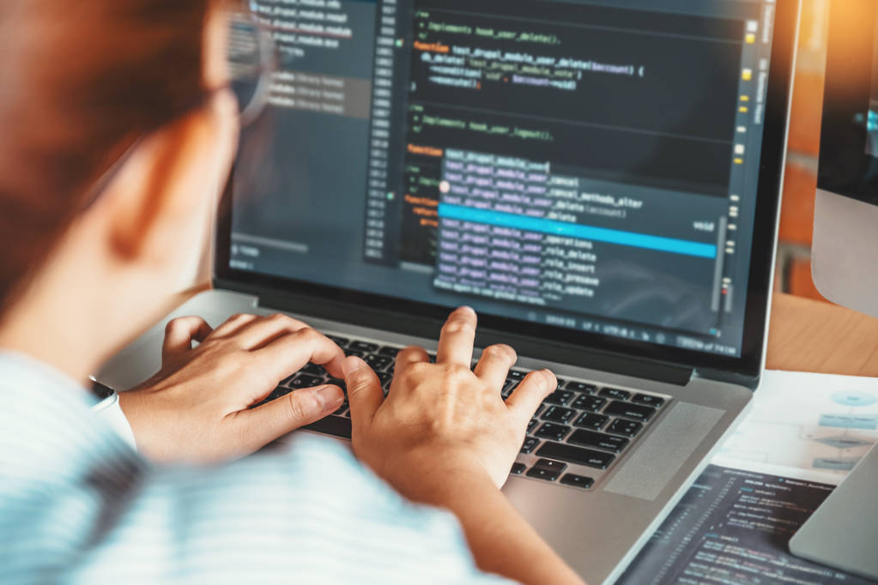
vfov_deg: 16.5
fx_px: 2024
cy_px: 292
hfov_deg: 24.5
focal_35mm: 83
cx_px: 439
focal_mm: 55
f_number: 2.8
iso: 250
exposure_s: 1/80
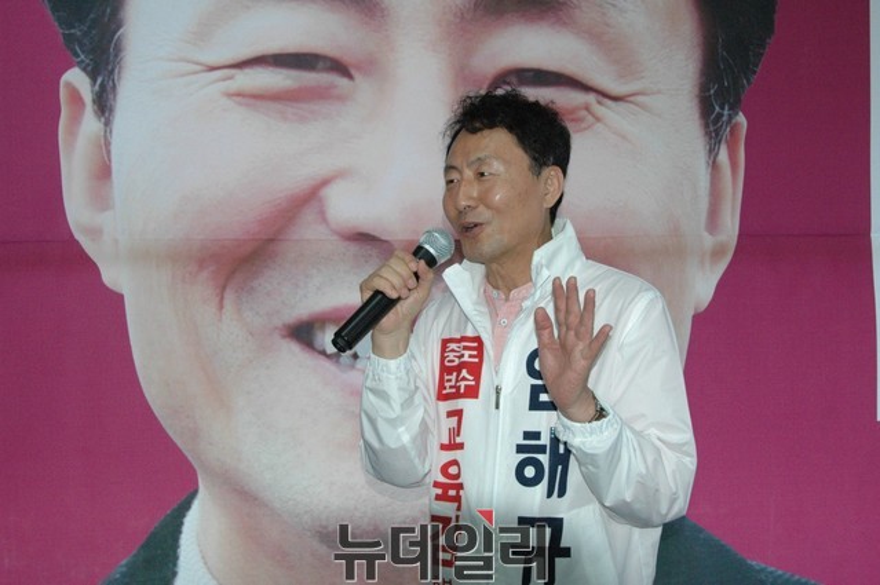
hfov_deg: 42.4
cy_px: 292
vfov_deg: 28.9
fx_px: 1136
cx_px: 440
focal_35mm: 46
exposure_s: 1/320
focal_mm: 31
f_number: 5.6
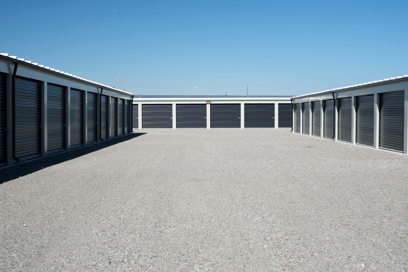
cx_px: 204
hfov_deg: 44.5
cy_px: 136
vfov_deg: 30.5
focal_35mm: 44
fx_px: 499
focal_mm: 29.6
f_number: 4.5
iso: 160
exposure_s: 1/340
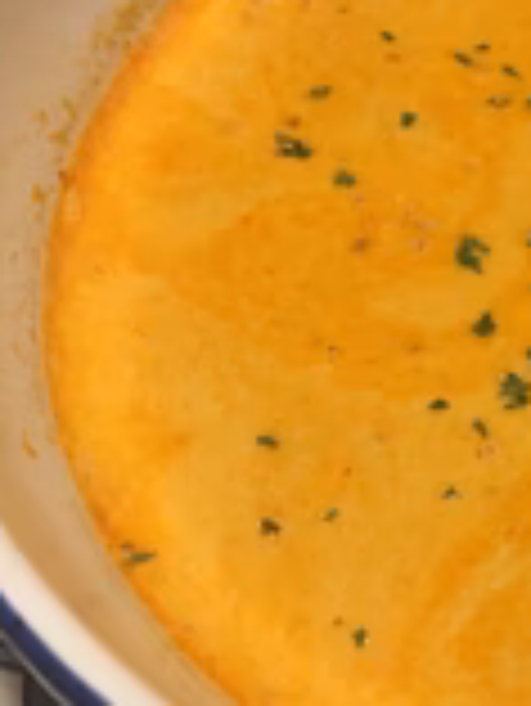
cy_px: 337
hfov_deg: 18.7
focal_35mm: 74
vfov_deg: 26.3
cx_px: 662
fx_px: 1511
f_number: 2.2
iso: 64
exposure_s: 1/30
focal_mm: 4.15
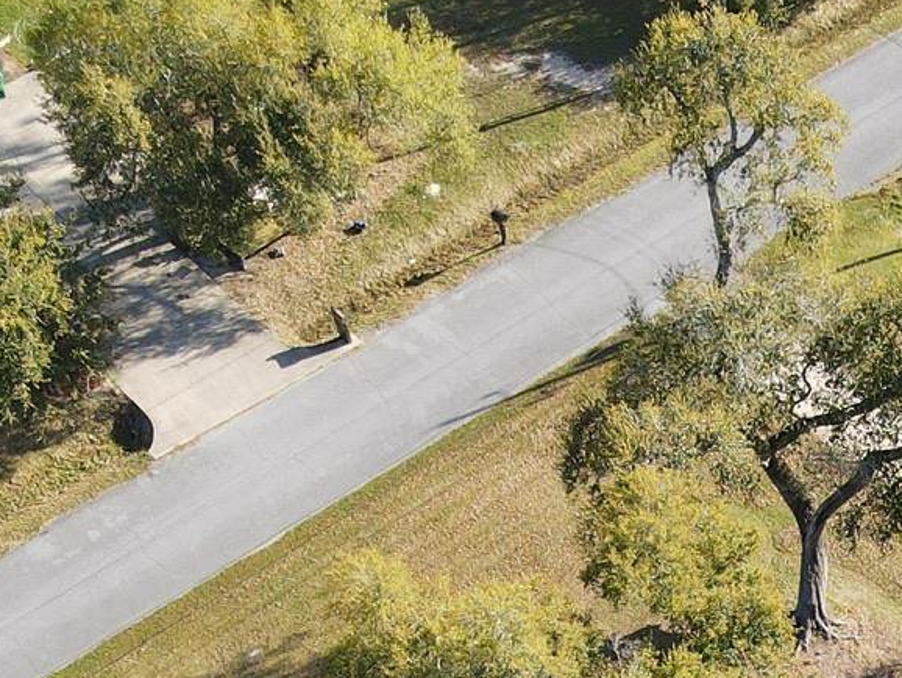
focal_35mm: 85
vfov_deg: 15.2
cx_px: 989
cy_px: 1183
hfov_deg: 21.8
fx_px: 2216
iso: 100
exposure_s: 1/180
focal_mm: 4.5
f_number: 2.8
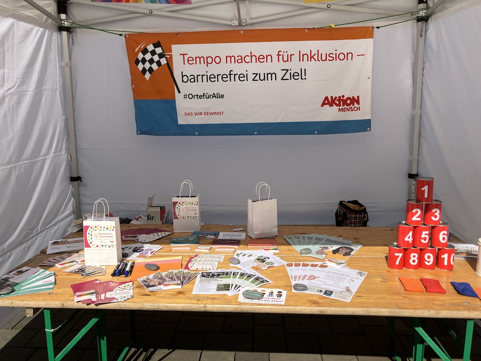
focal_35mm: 28
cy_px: 180
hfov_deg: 63.4
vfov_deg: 49.7
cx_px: 240
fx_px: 389
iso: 32
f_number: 1.8
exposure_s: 1/2208
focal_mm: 3.99
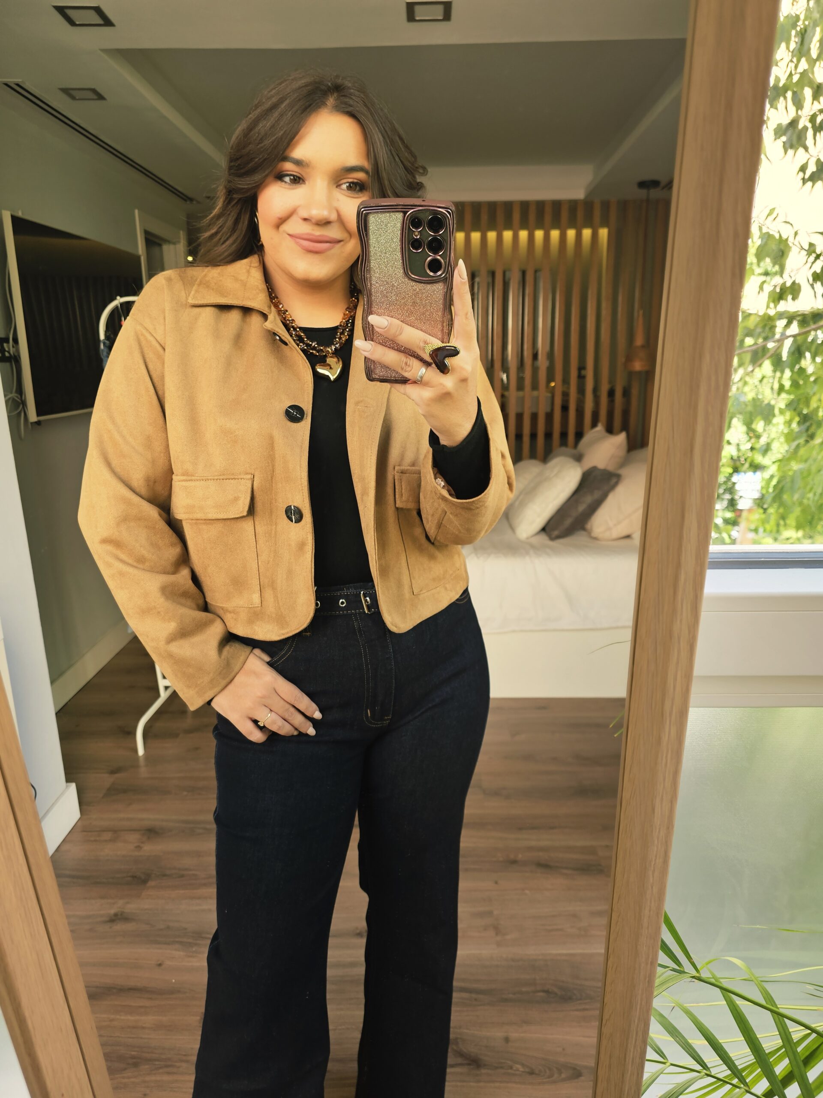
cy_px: 549
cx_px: 412
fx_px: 729
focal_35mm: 23
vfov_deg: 73.9
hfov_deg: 58.9
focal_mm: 6.3
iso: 40
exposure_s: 1/100
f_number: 1.7
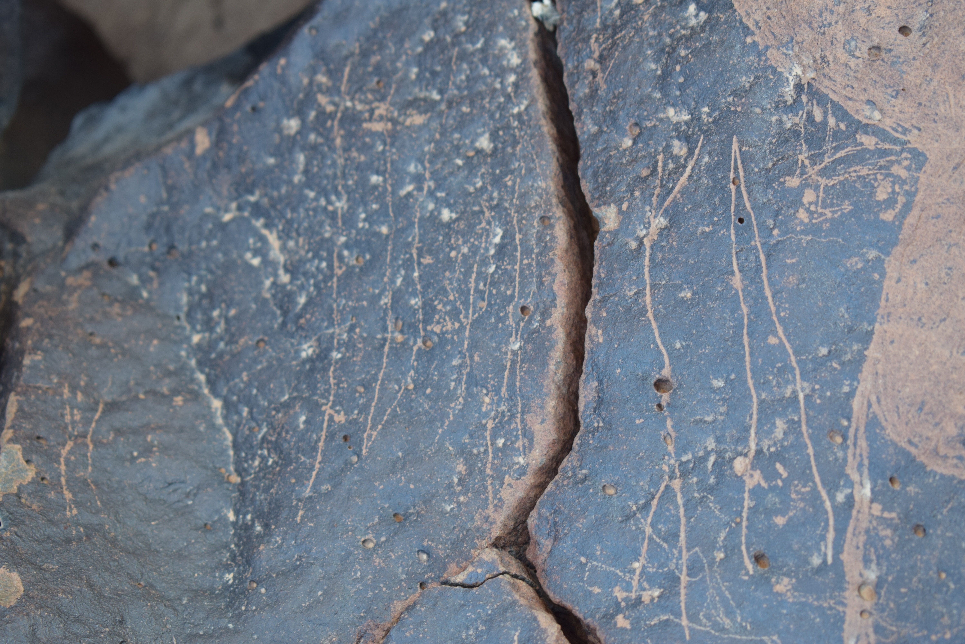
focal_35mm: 82
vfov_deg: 16.6
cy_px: 322
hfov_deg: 24.6
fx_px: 2211
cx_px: 482
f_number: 5.6
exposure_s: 1/60
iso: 320
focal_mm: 55
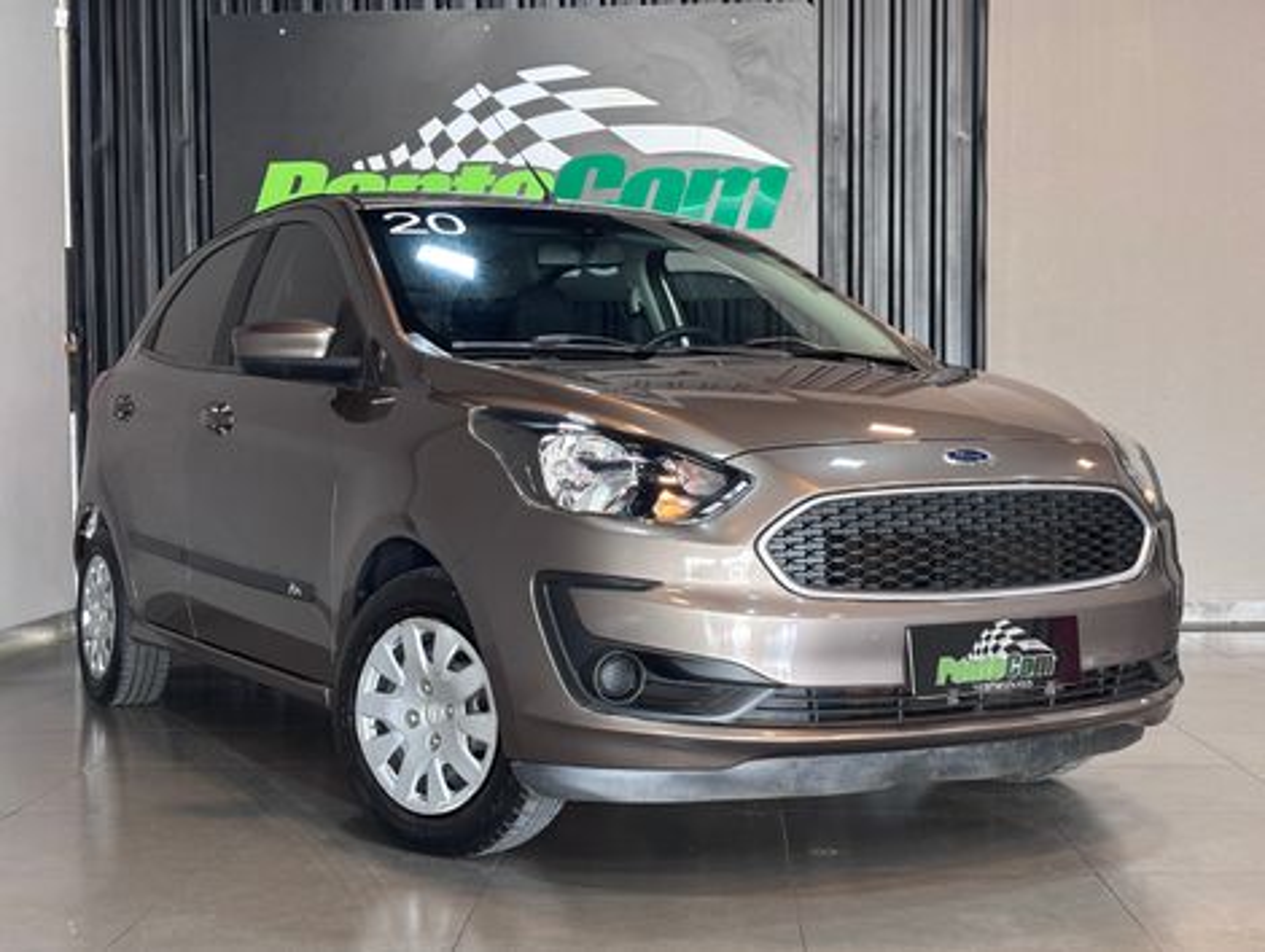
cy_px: 476
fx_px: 1903
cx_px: 632
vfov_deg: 28.1
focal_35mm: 52
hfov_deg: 36.8
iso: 125
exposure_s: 1/40
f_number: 1.6
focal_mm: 5.96
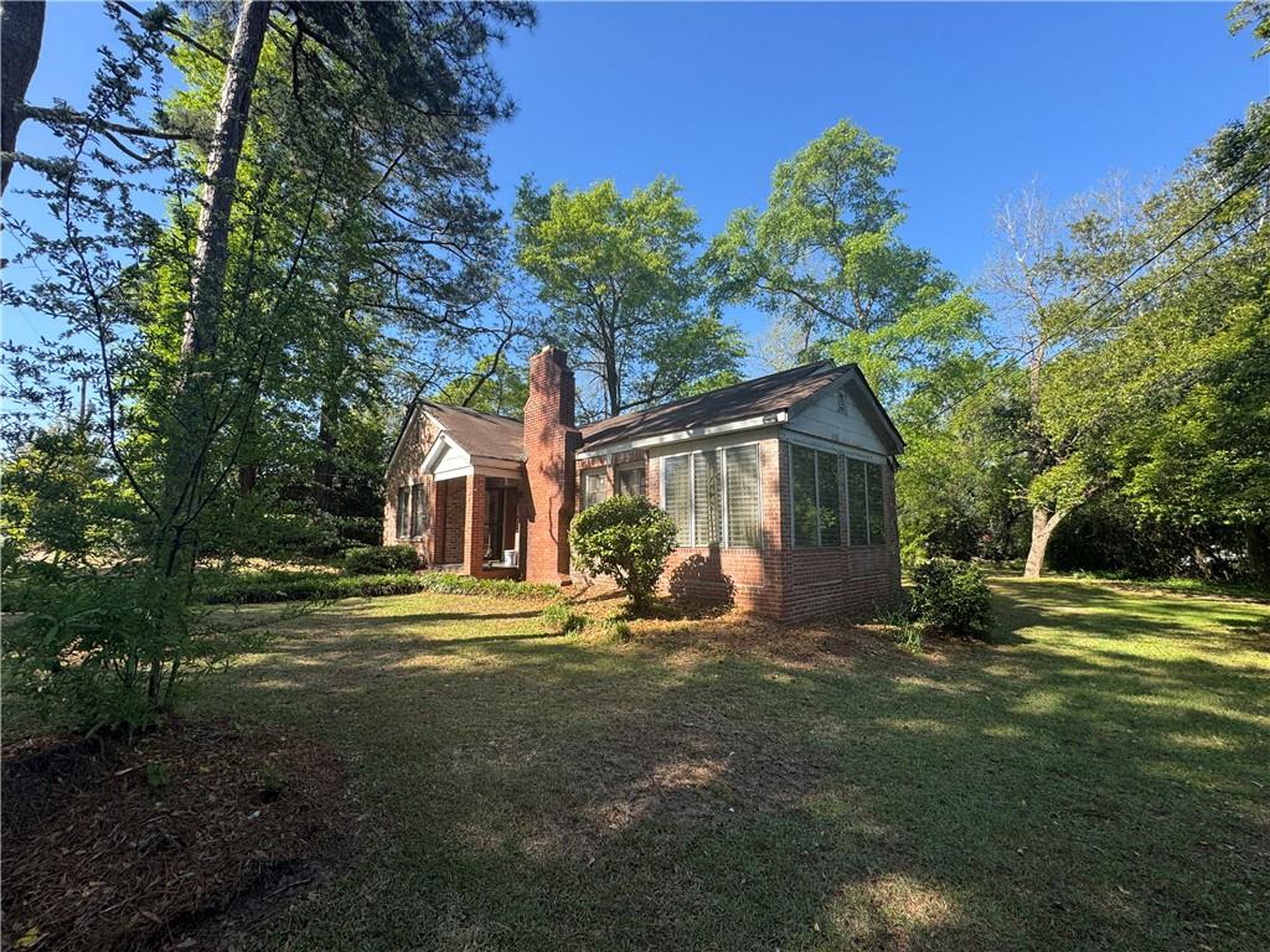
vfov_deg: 85.7
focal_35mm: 14
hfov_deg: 102.1
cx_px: 635
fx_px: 514
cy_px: 476
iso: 40
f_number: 2.2
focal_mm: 2.22
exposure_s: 1/501
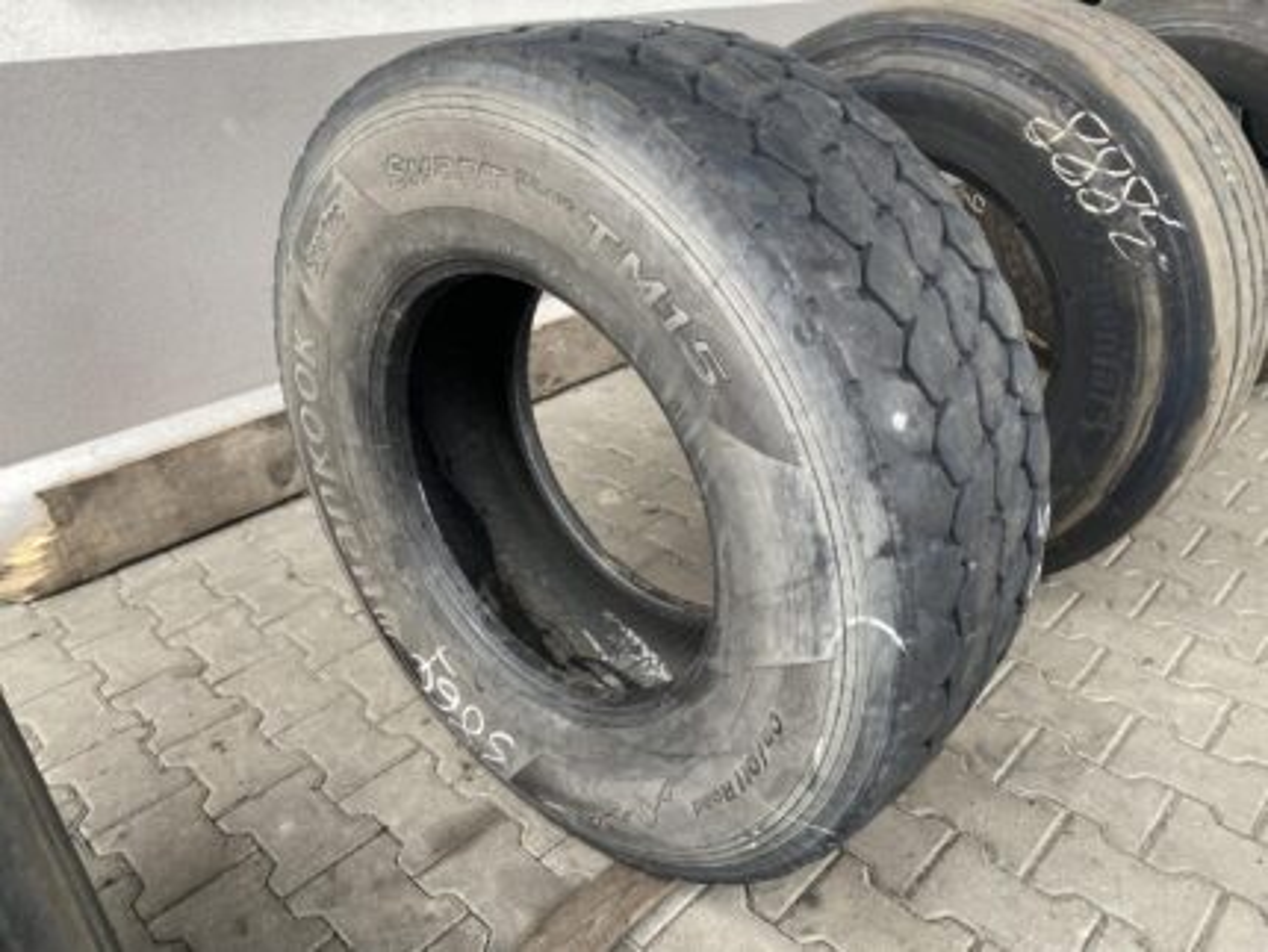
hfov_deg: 67.3
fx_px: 953
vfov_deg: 53.1
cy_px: 476
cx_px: 634
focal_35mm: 26
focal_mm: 4.25
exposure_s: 1/100
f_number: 1.8
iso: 64
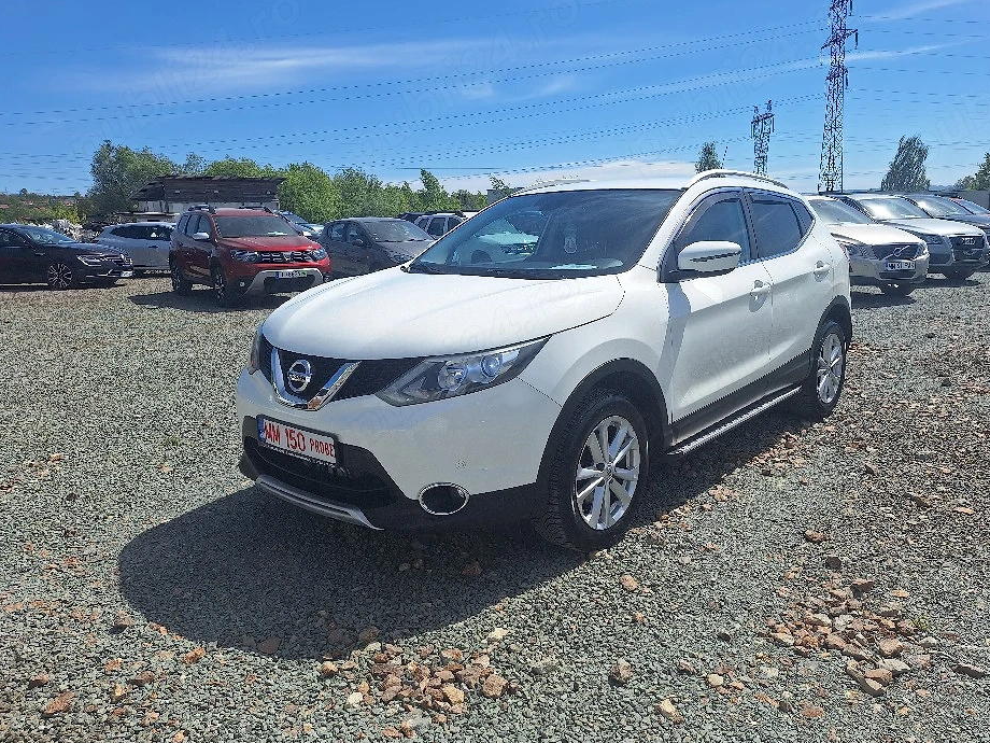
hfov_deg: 69.3
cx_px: 535
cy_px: 368
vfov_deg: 54.9
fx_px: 715
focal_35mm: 25
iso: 40
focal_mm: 5.54
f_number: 1.8
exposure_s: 1/5000
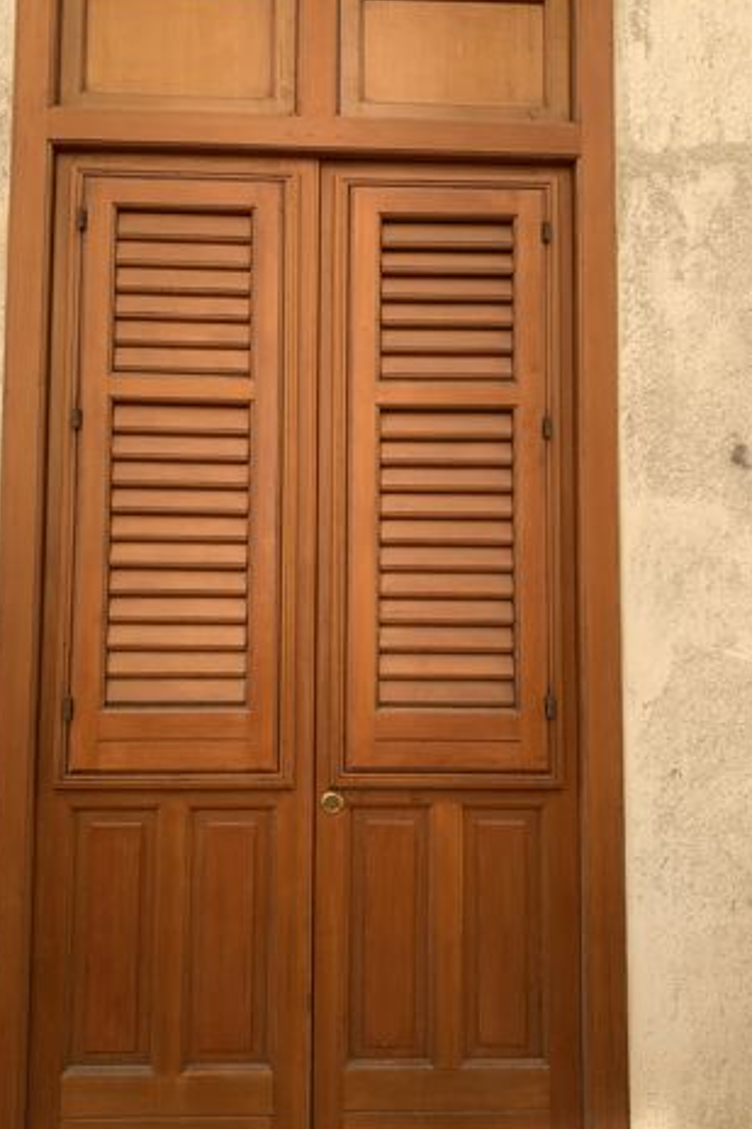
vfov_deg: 60.3
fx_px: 972
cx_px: 315
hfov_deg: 42.2
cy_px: 550
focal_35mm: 31
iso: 25
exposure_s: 1/396
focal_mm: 4.25
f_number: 1.8
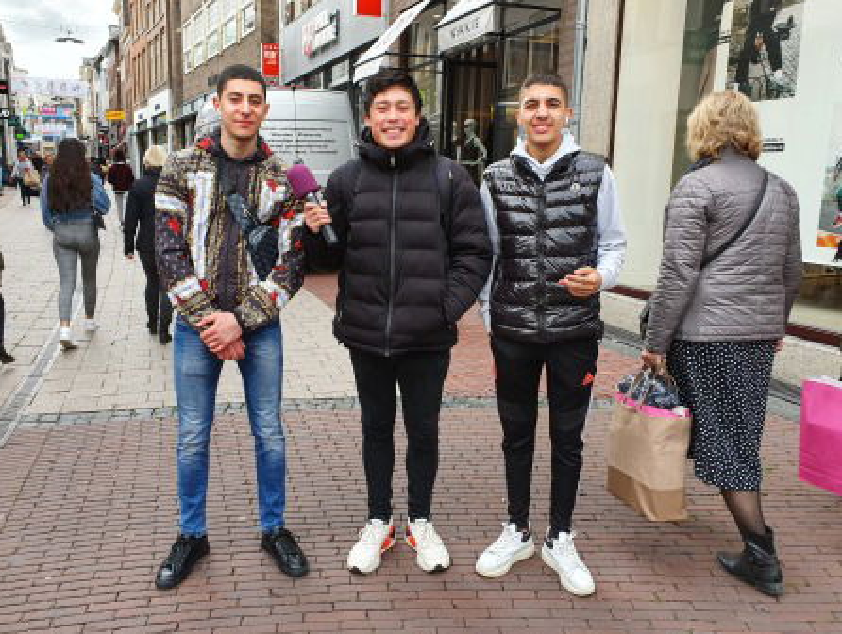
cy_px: 307
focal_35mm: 29
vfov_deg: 48.3
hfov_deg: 61.5
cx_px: 379
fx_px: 707
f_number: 2.4
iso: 50
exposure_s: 1/265
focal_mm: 4.32
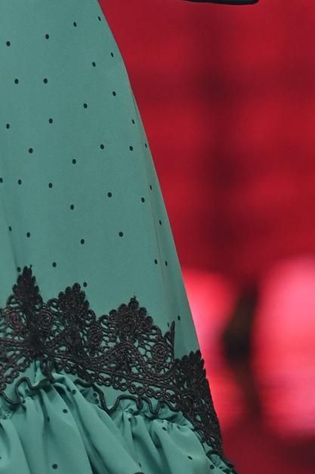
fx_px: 10926
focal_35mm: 831
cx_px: -266
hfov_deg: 1.6
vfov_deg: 2.5
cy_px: -324
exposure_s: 1/320
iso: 800
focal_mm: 200
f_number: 4
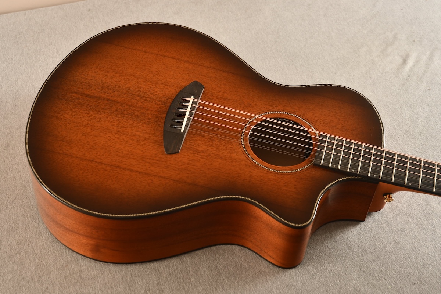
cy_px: 147
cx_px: 220
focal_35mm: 60
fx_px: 735
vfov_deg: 22.6
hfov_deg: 33.4
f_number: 5
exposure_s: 1/20
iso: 200
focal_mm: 40
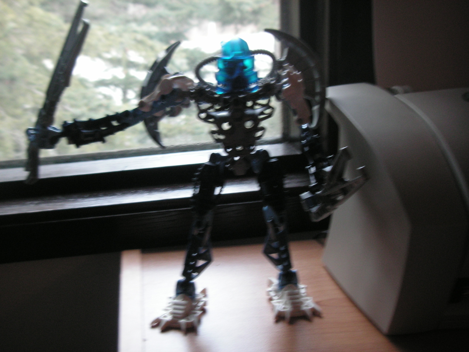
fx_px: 596
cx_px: 234
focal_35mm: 44
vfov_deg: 32.9
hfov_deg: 42.9
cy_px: 176
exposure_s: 1/20
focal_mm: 7.3
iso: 100
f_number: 3.5
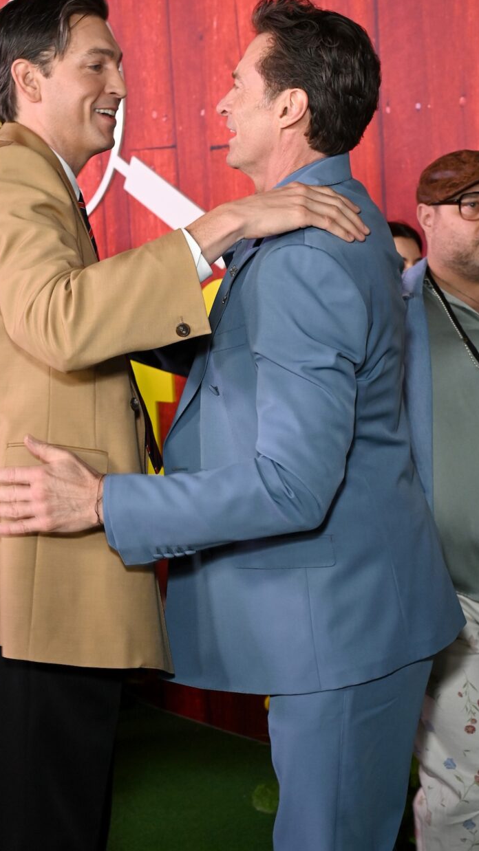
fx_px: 1468
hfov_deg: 18.5
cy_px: 400
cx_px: 167
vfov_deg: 32.4
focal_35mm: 65
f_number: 6.3
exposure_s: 1/160
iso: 3200
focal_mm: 50
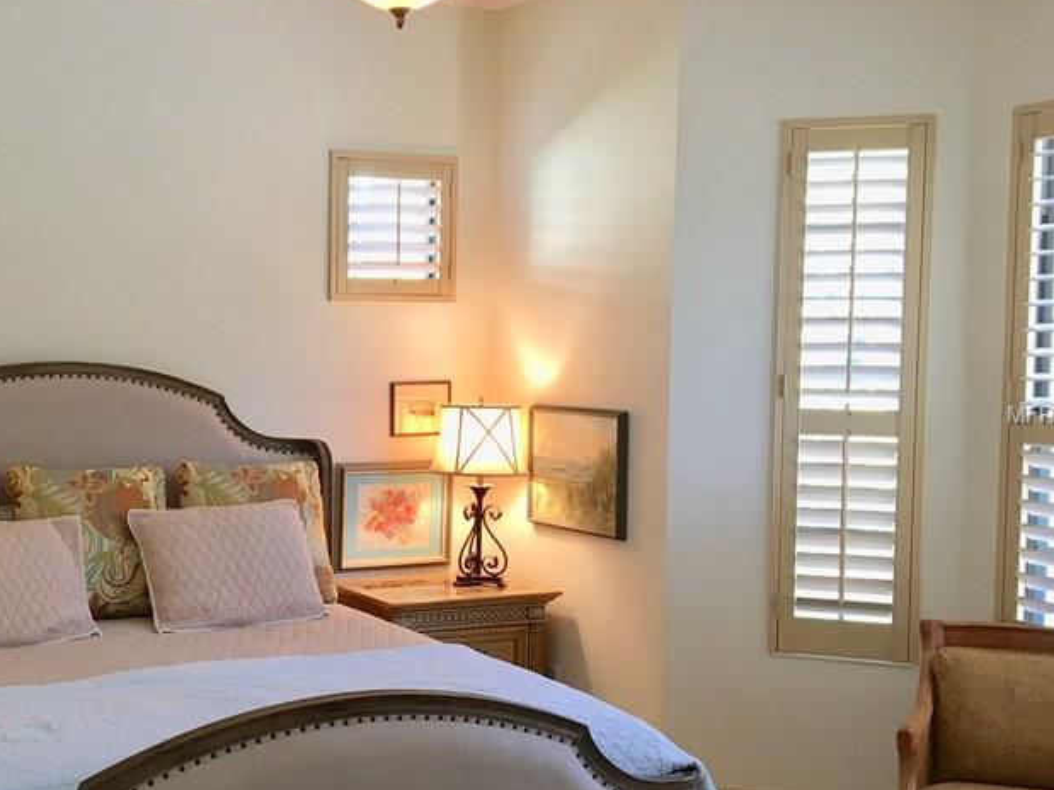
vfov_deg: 30.3
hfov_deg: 38.4
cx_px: 238
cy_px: 415
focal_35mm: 48
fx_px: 1461
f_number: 2.2
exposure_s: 1/30
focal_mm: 4.15
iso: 50
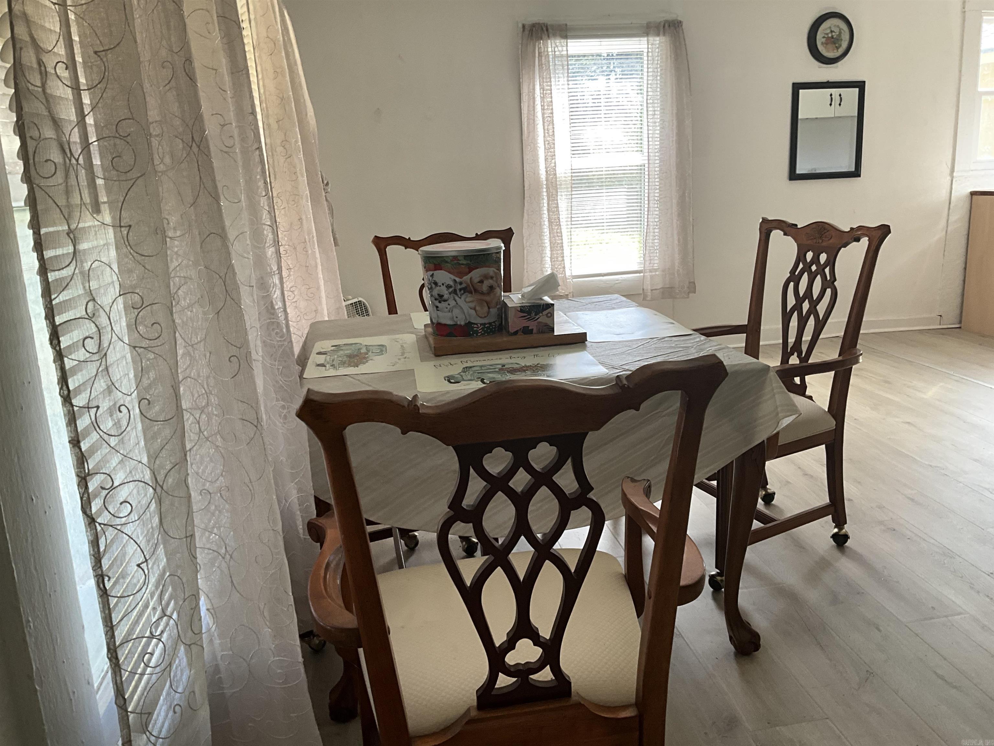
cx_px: 497
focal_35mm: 29
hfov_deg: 61.7
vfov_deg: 48.2
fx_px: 833
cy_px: 373
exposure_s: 1/122
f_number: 1.8
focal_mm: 3
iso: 50
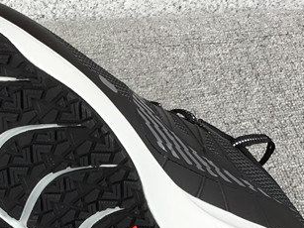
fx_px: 799
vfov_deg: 16.0
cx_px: 49
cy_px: 219
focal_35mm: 91
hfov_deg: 21.2
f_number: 2.4
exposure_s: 1/112
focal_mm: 3.3
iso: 25
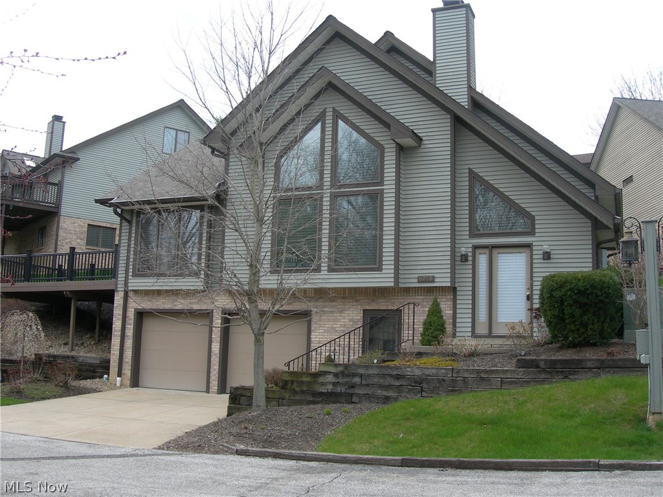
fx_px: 728
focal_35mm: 38
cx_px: 332
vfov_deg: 37.7
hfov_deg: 49.0
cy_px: 248
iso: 50
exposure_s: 1/134
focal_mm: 7.8
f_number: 4.8
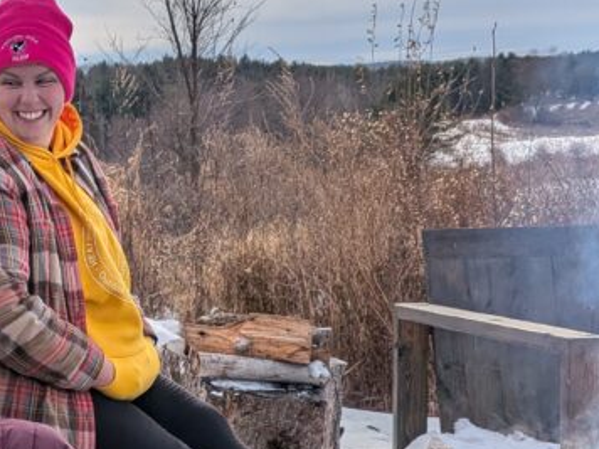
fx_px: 1194
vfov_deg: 21.1
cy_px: 336
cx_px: 66
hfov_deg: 27.2
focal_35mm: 69
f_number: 1.7
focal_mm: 4.53
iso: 28
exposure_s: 1/3597
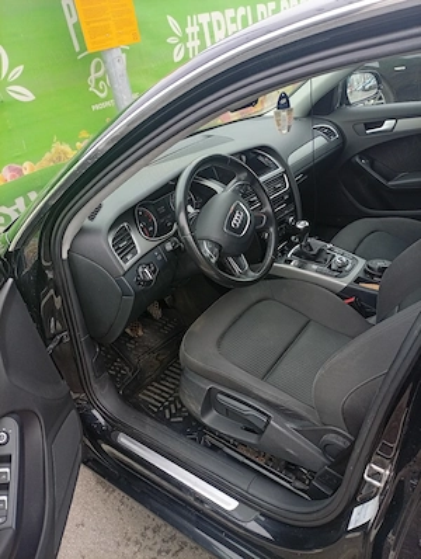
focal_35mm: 27
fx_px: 436
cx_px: 210
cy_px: 280
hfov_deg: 51.5
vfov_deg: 65.2
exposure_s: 1/50.3
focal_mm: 3.84
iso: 50
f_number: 1.8
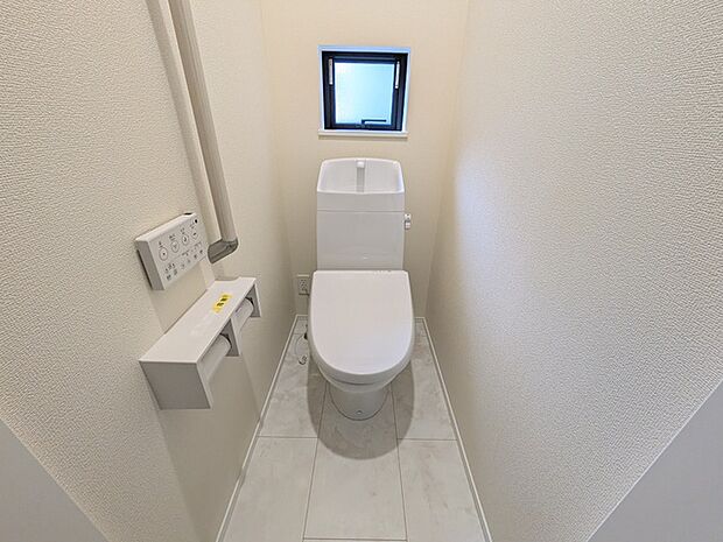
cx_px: 362
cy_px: 271
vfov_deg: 85.7
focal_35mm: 14
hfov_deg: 102.1
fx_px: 292
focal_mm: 1.83
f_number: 2.2
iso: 326
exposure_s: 1/100
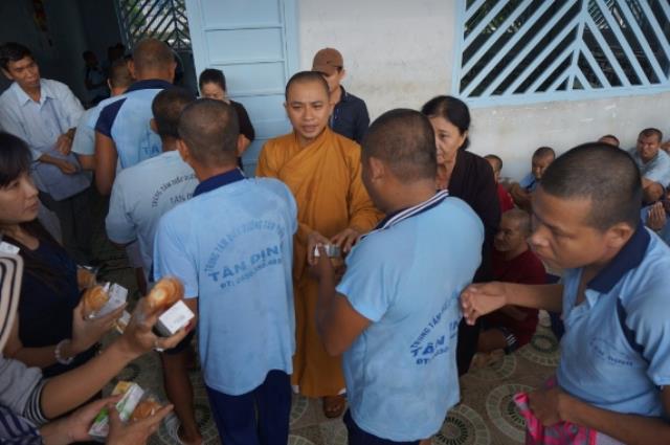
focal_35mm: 24
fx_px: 446
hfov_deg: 73.8
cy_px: 222
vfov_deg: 53.0
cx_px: 335
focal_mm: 16
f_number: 4
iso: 200
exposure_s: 1/160
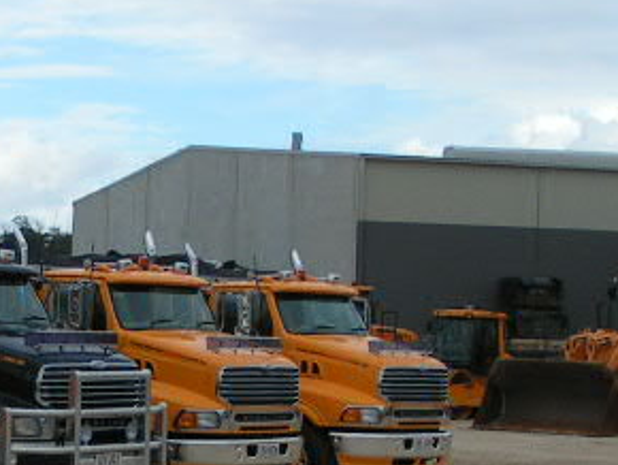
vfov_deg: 11.9
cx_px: 45
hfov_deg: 15.7
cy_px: 354
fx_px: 2216
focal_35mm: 124
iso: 50
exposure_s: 1/320
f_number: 5.6
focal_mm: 6.9
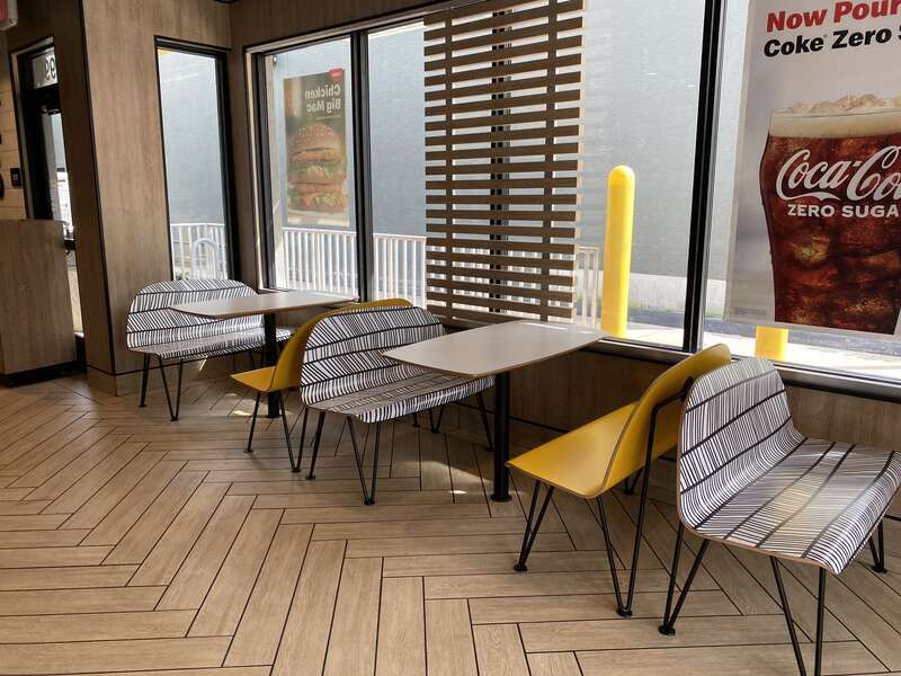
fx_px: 677
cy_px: 338
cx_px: 450
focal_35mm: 26
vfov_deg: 53.1
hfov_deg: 67.3
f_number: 1.8
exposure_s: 1/203
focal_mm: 4.25
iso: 32
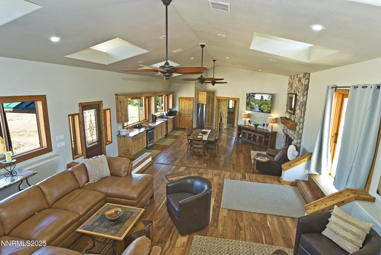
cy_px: 128
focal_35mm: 18
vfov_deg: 67.5
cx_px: 190
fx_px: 191
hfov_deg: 89.9
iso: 200
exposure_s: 1/13
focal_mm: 12
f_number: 6.3
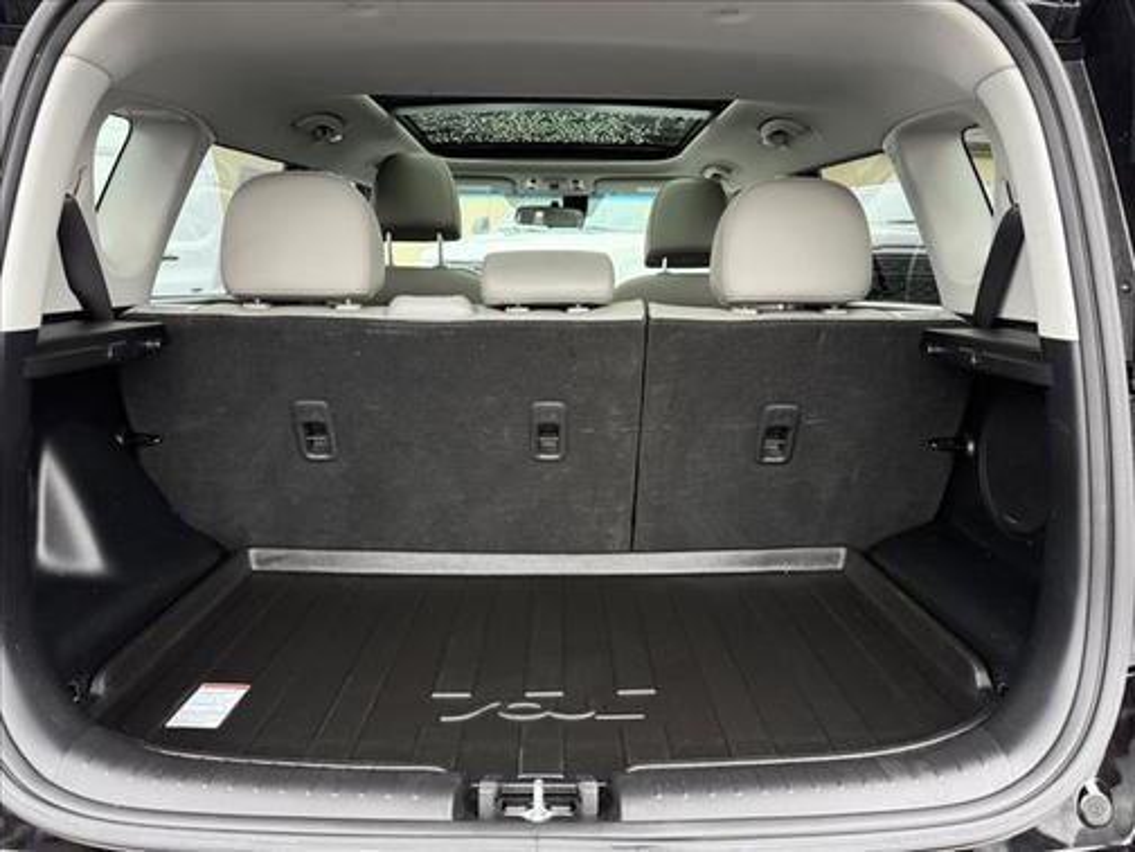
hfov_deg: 71.6
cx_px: 568
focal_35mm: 24
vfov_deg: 56.8
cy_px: 426
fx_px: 787
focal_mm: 6.76
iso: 200
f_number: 1.78
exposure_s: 1/214
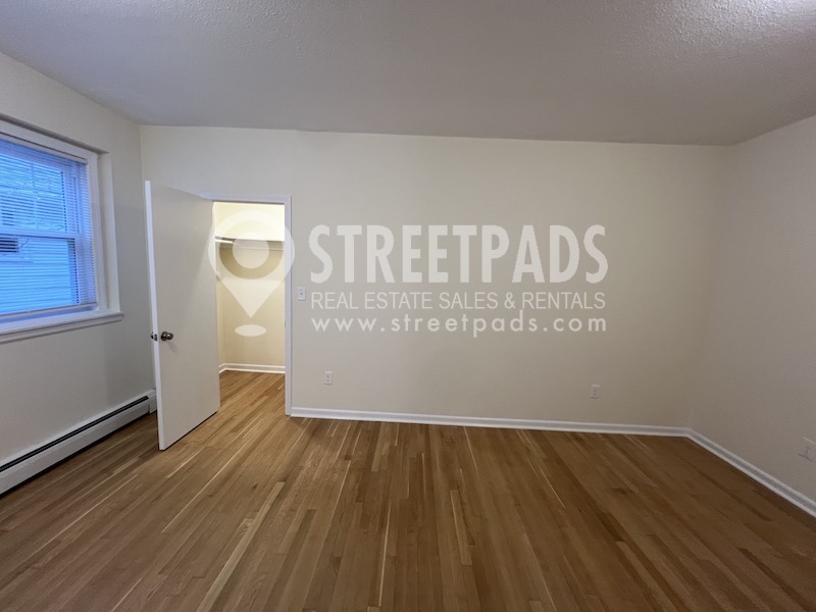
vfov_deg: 89.9
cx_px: 408
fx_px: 306
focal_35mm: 13
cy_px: 306
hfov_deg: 106.2
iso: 160
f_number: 1.8
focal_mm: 1.57
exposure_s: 1/60
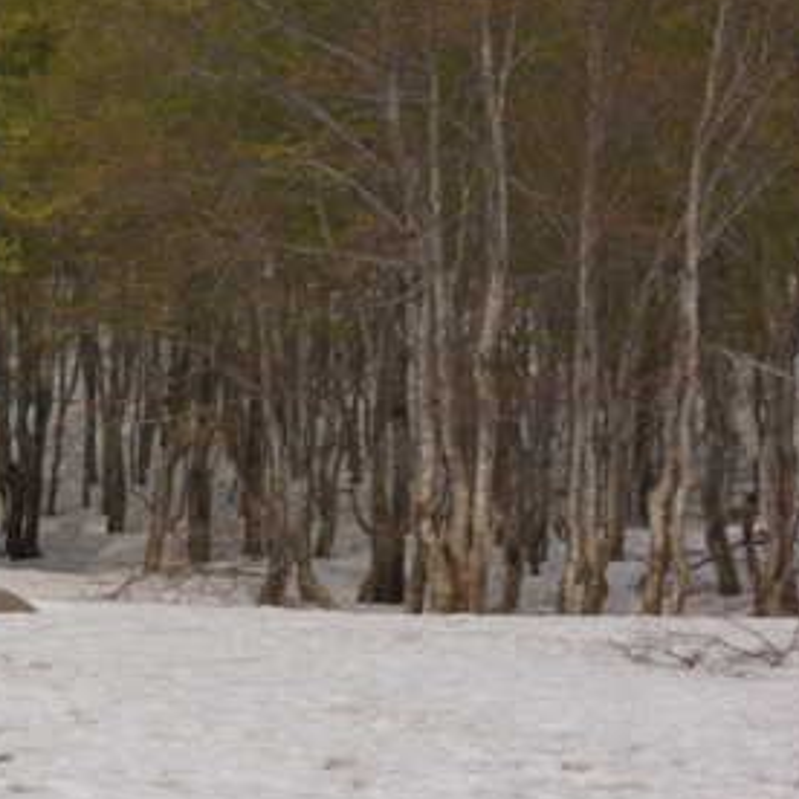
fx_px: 2899
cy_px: 661
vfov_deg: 15.6
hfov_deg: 14.9
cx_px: -272
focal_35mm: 111
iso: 100
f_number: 8
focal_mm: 30
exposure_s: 1/400
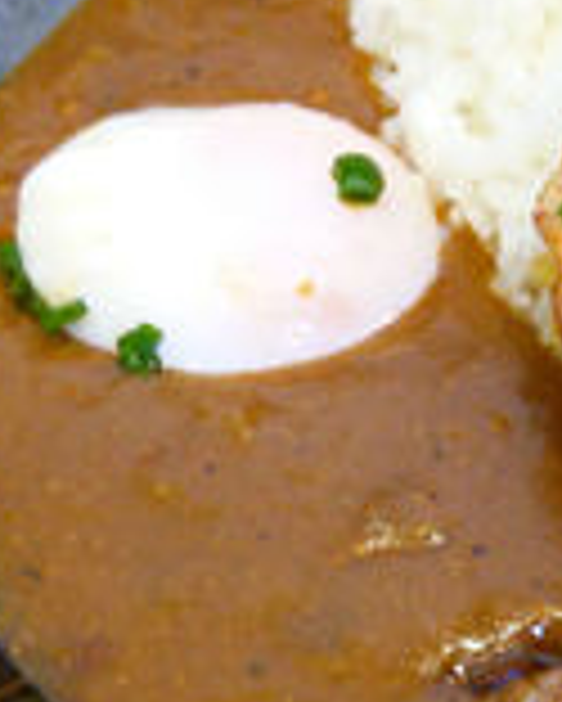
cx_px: 652
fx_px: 1558
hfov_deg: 19.4
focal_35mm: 75
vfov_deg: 25.4
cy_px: 315
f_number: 1.94
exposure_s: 1/40
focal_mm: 4.06
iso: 160
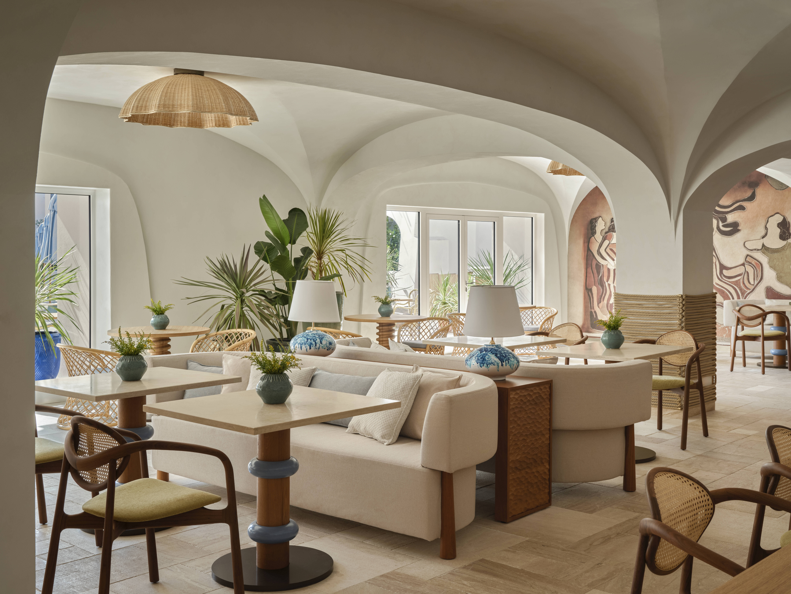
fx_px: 868
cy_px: 297
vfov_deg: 37.7
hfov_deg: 49.0
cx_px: 396
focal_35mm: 38
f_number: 16
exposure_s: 1/6
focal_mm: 48.2
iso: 400
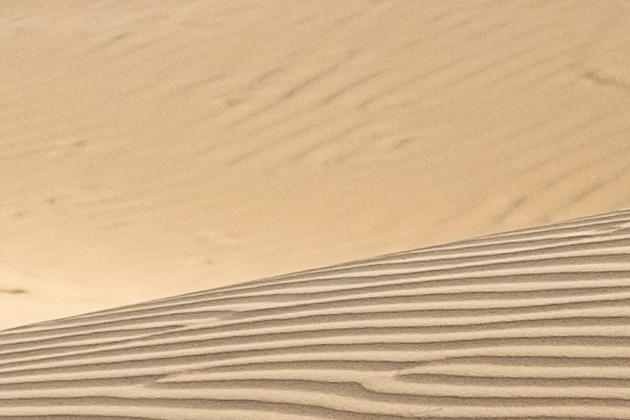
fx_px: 25963
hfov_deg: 1.4
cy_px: -157
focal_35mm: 1484
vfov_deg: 0.9
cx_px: 1227
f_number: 8
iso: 200
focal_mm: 135
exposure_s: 1/340
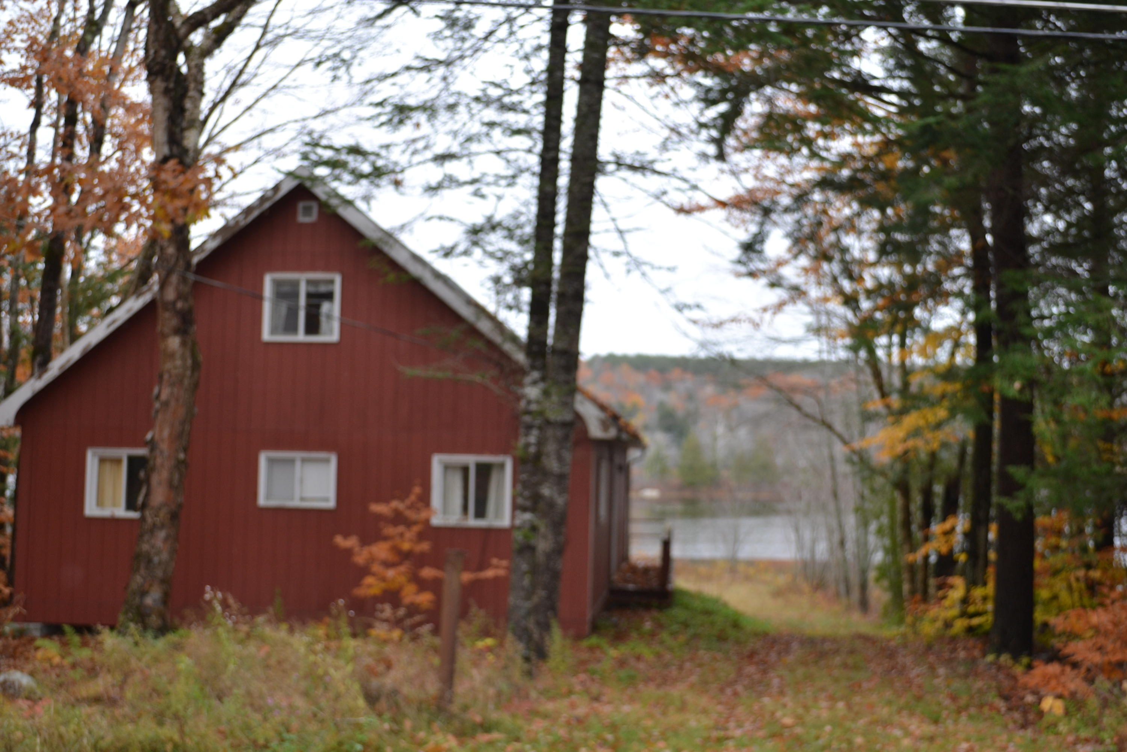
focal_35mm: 42
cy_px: 376
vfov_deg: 31.9
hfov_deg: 46.4
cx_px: 564
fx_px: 1315
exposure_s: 1/125
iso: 220
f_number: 4.5
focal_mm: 28
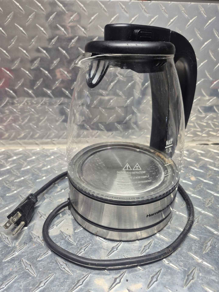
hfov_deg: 58.9
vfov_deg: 73.9
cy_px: 146
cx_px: 110
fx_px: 194
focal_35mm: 23
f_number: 1.8
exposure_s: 1/120
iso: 200
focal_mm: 5.4
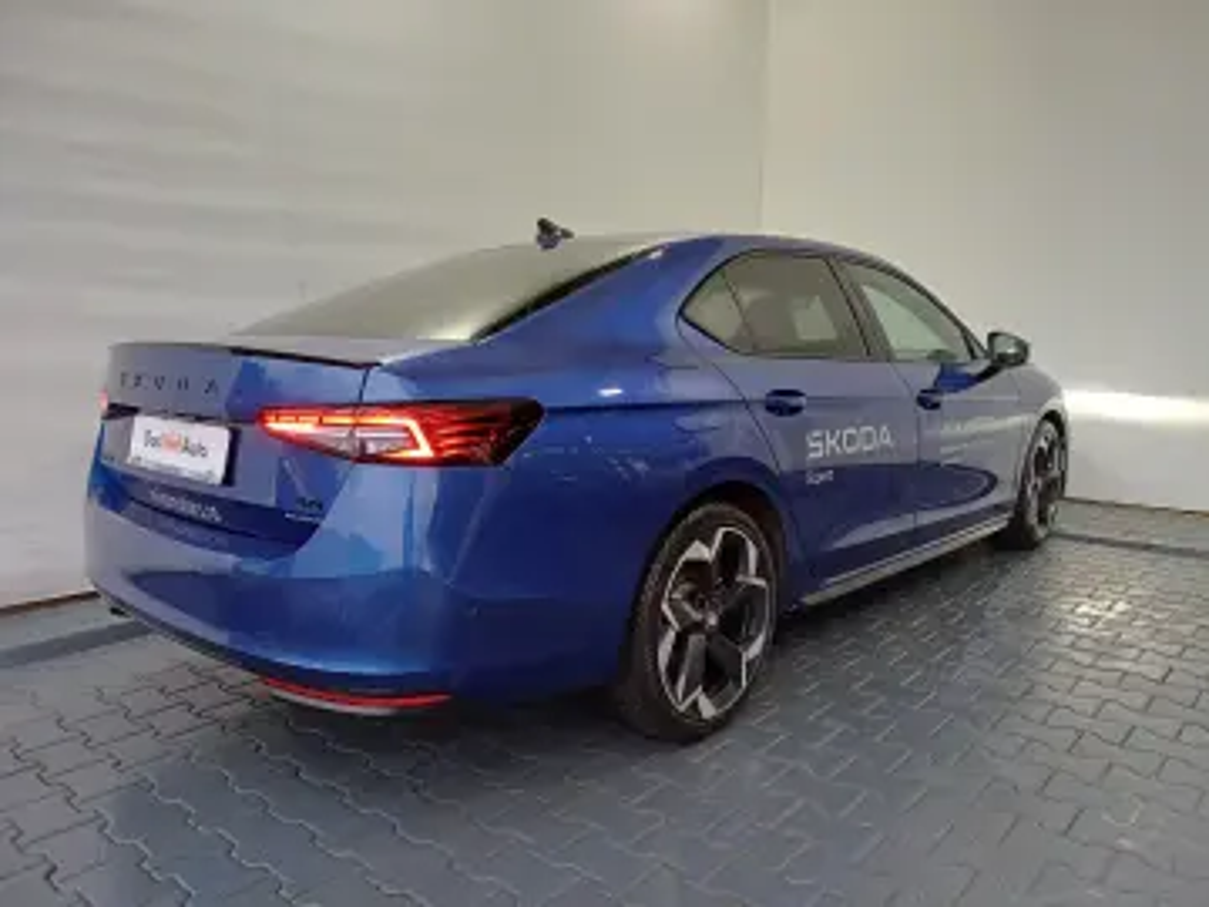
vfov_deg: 54.9
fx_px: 873
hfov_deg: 69.4
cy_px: 454
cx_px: 604
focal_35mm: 25
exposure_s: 1/60
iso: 125
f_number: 1.8
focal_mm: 4.65
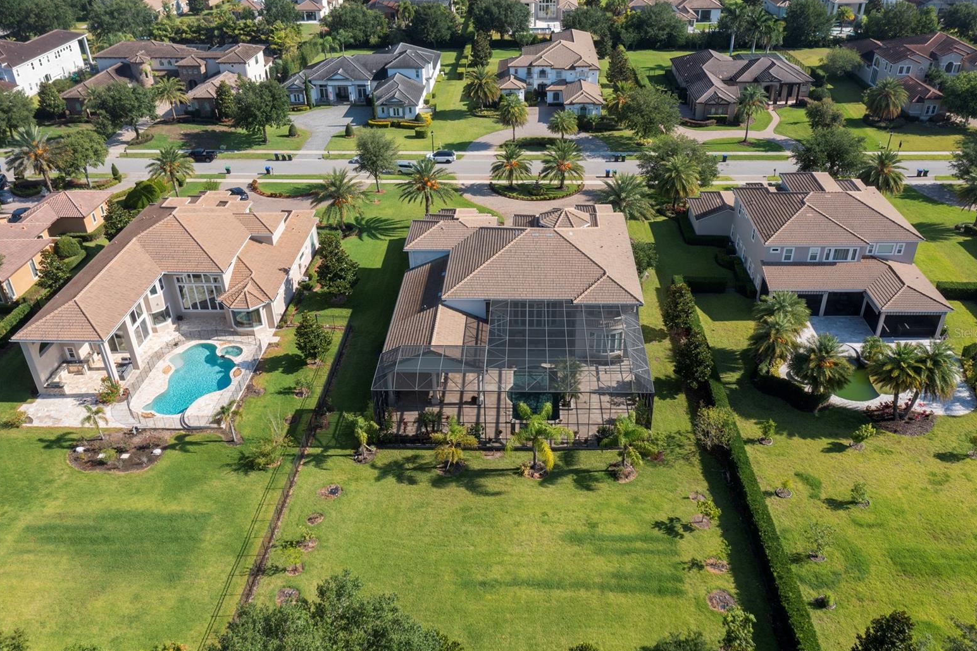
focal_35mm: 29
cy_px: 332
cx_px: 504
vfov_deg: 45.0
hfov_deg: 63.6
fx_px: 787
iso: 100
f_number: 5
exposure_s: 1/400
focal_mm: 10.26
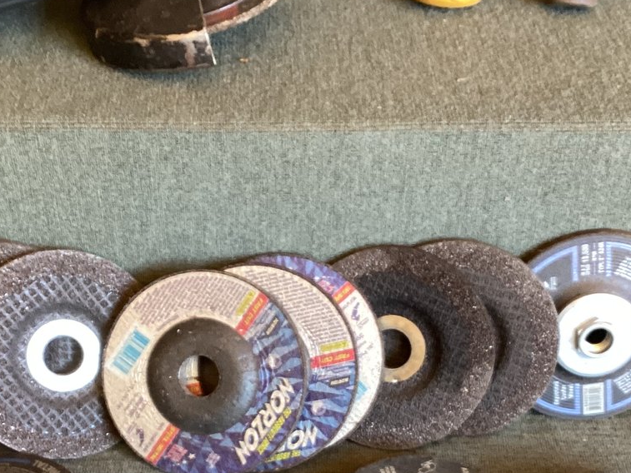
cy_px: 408
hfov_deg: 31.2
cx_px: 341
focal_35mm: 62
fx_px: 1130
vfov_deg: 23.2
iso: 200
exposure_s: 1/60
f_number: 2.4
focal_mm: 3.3
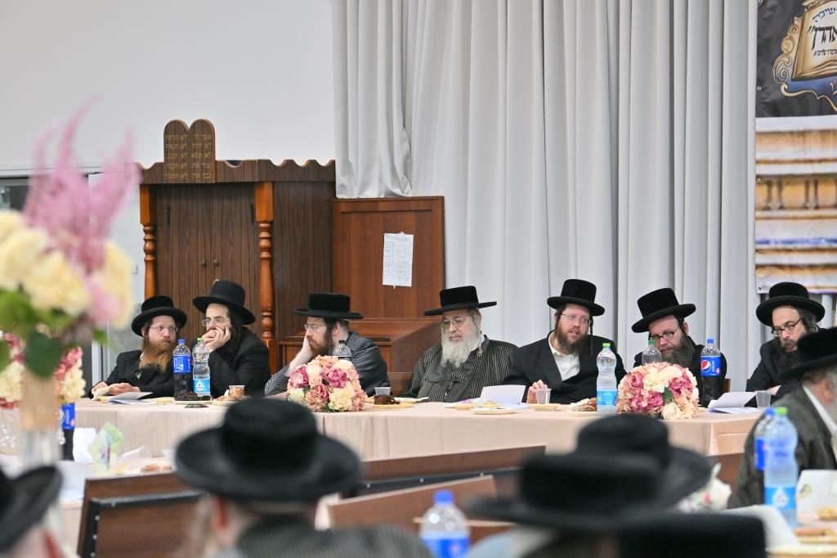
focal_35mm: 150
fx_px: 3486
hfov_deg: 13.7
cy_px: 279
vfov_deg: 9.1
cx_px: 418
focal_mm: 100
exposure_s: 1/320
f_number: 2.8
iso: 400
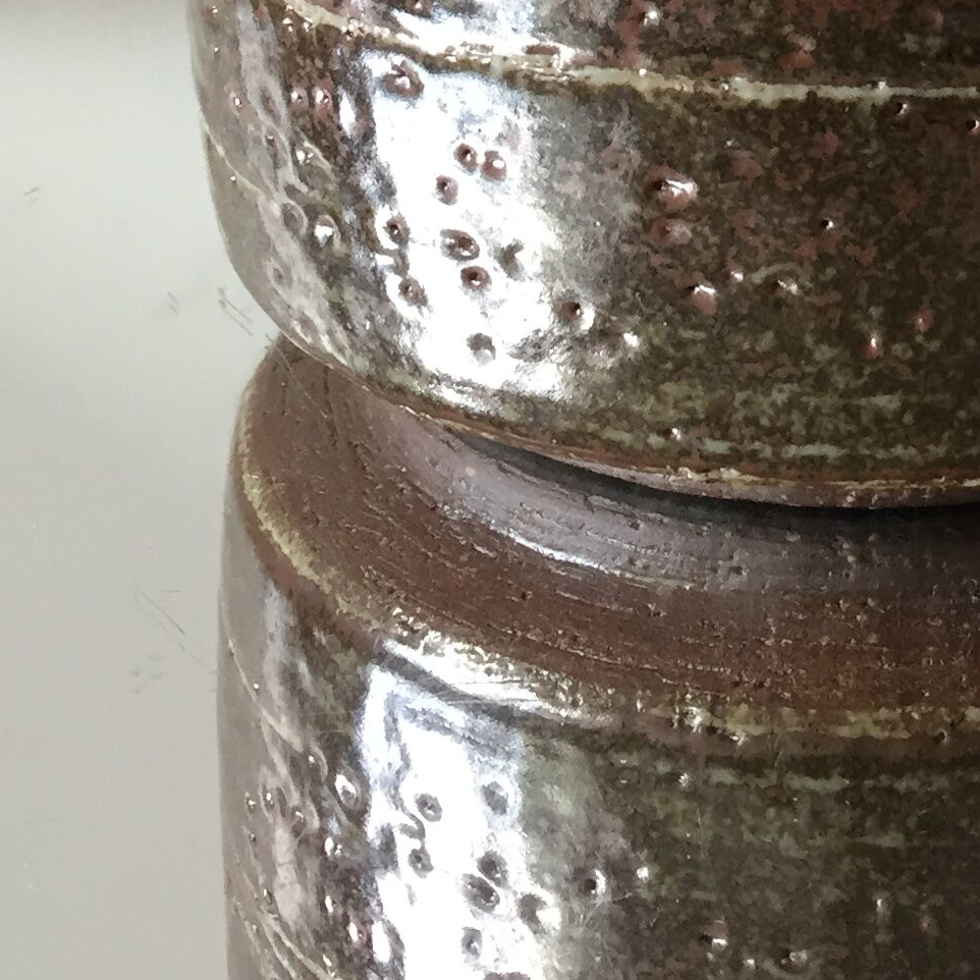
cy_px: -483
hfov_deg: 19.4
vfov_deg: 17.9
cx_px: 974
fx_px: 2787
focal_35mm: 87
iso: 50
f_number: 2.2
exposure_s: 1/33
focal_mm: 4.15
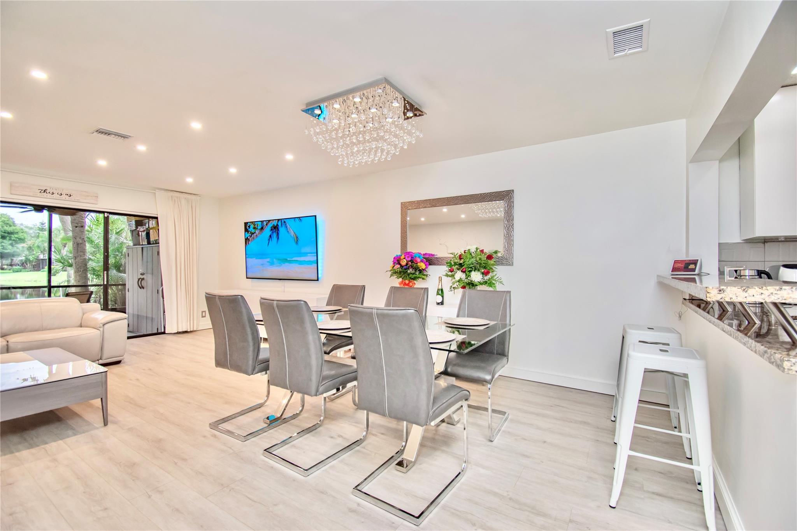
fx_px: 332
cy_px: 266
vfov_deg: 77.3
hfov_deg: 100.4
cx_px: 398
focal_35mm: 15
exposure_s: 1/80
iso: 800
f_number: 4.5
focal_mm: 10
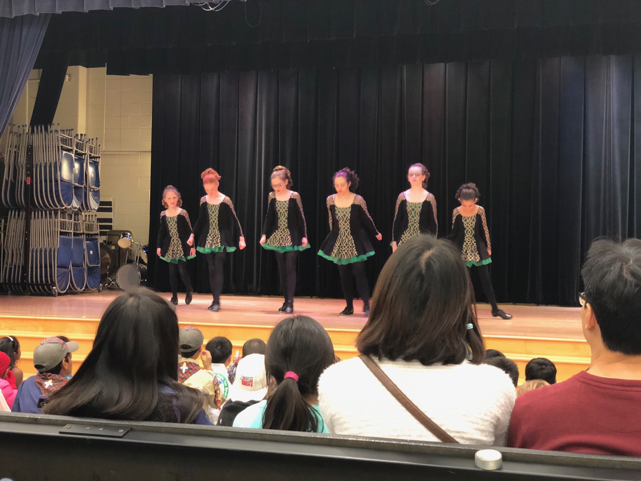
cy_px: 240
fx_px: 963
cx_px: 320
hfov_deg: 36.8
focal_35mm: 52
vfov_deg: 28.0
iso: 160
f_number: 2.4
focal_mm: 6
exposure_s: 1/15
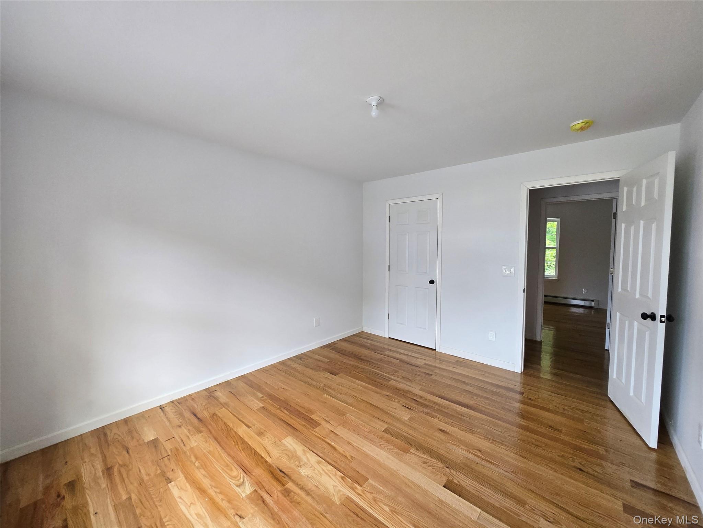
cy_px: 264
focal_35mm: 13
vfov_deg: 89.9
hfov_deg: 106.2
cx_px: 352
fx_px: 264
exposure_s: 1/60
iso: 100
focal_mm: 1.7
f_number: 2.2
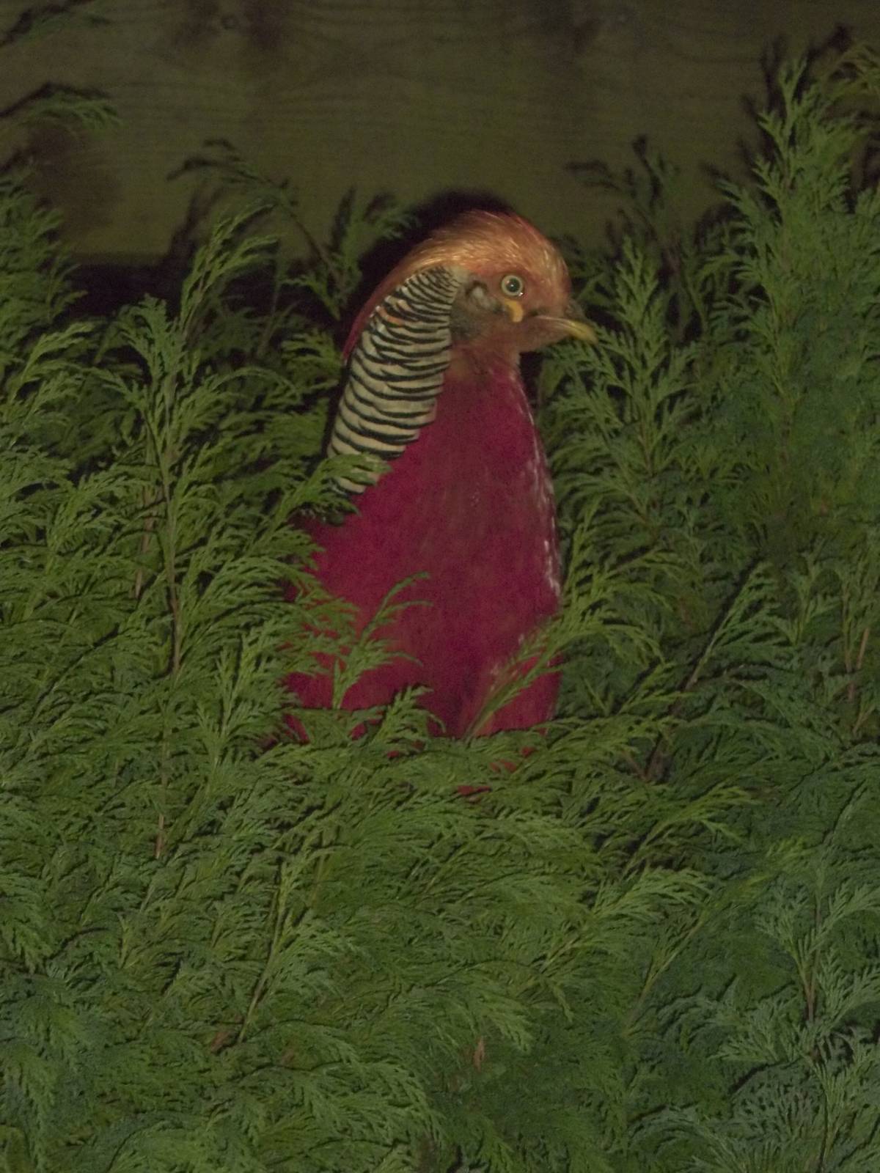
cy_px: 586
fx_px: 5593
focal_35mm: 165
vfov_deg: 12.0
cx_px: 440
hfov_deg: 9.0
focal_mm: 29.5
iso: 400
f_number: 5.9
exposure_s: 1/80
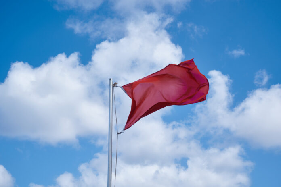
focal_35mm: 50
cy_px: 94
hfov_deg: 40.0
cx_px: 140
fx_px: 386
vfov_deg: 27.3
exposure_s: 1/320
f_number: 8
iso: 100
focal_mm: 33
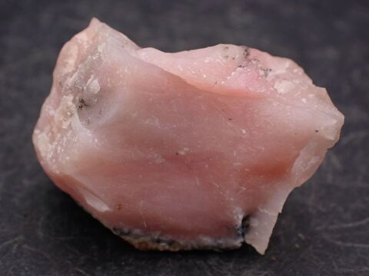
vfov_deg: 14.8
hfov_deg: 19.6
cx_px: 184
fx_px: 1066
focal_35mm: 100
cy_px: 138
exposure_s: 1/400
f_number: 4.9
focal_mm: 18
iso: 250
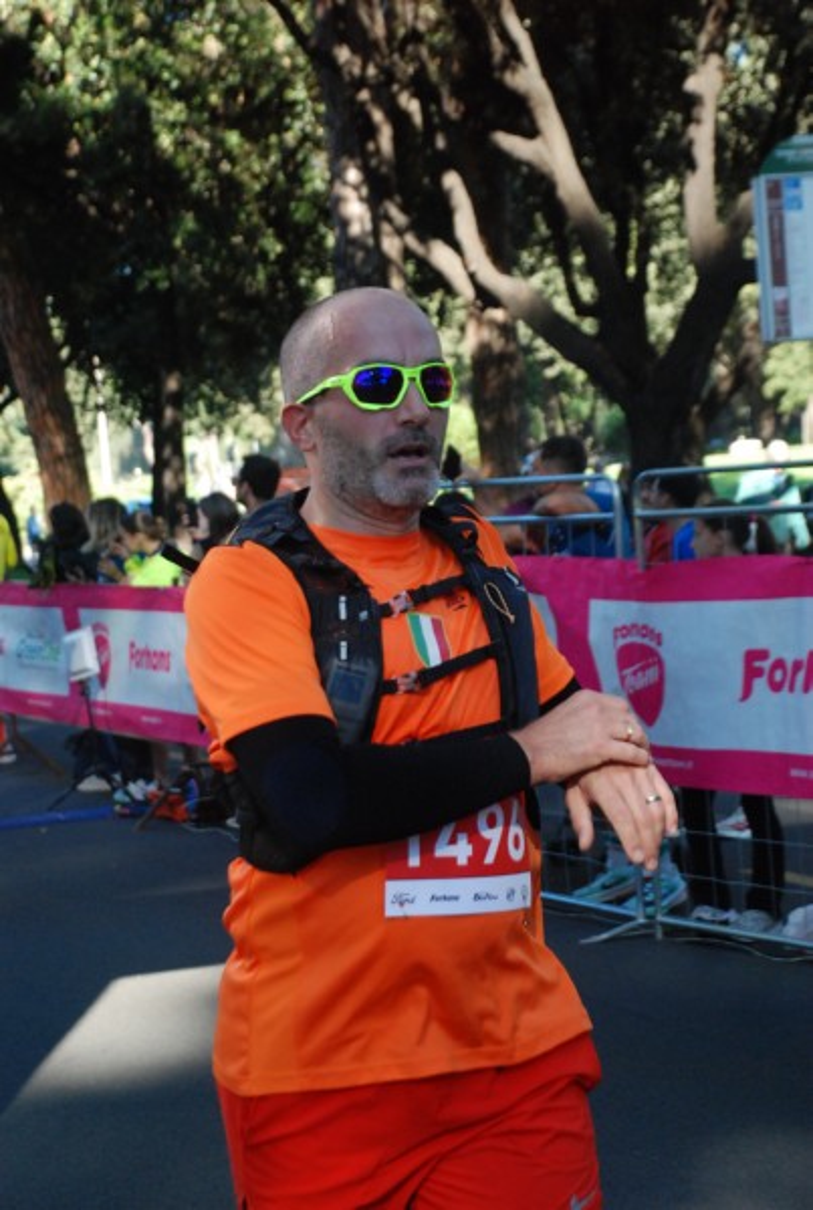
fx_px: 2932
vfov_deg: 23.3
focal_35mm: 87
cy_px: 605
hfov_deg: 15.8
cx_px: 406
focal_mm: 58
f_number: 5.3
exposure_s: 1/400
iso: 1000
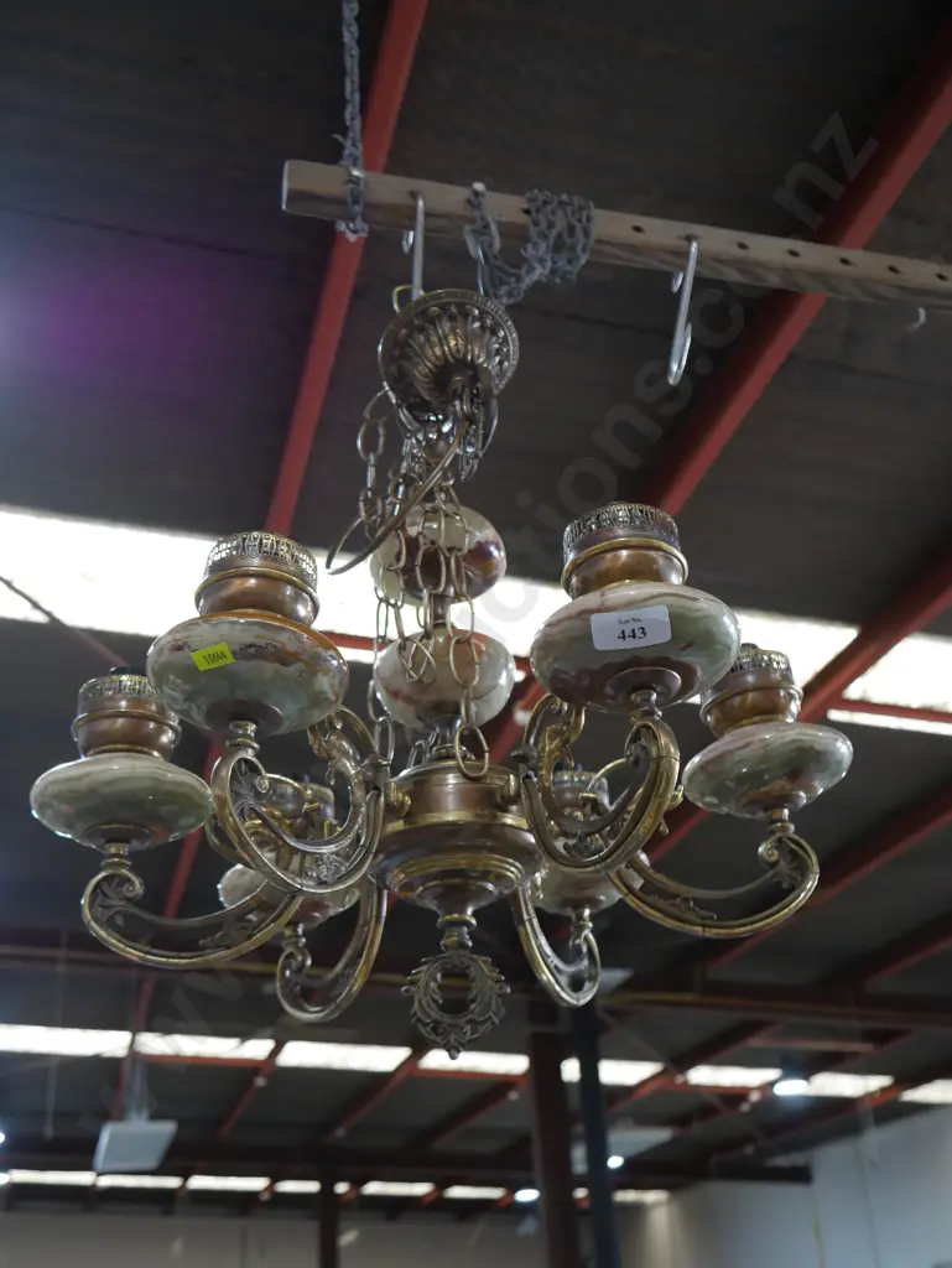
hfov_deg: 37.8
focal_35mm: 38
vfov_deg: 49.0
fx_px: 1392
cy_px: 634
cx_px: 476
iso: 640
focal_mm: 19
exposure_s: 1/60
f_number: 4.1
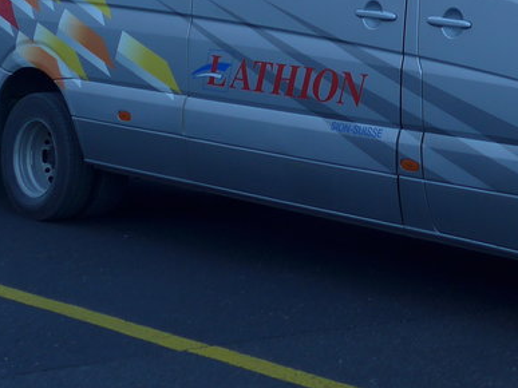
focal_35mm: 121
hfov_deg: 16.2
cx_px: 411
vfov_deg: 12.0
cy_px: -90
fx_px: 1810
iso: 80
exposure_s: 1/250
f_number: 2.8
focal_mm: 8
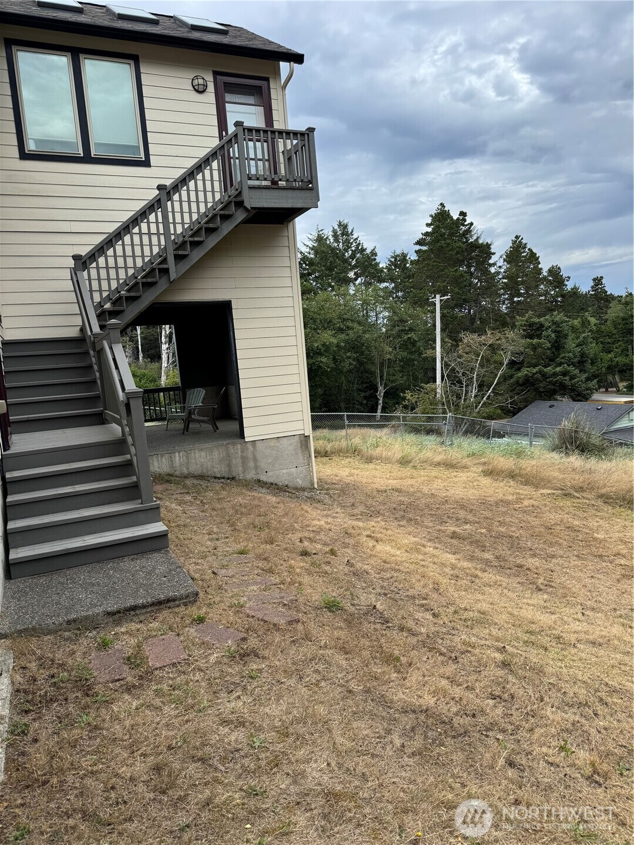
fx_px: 586
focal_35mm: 24
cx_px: 317
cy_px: 422
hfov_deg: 56.8
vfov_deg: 71.6
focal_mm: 6.76
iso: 80
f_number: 1.78
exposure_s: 1/2331
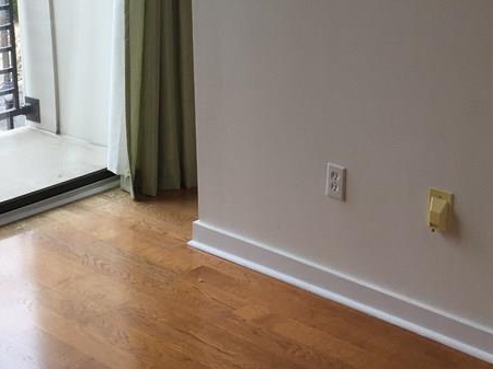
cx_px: 164
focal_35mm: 66
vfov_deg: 21.9
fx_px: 939
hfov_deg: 29.2
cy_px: 64
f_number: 2.2
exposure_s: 1/120
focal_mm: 4.15
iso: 50
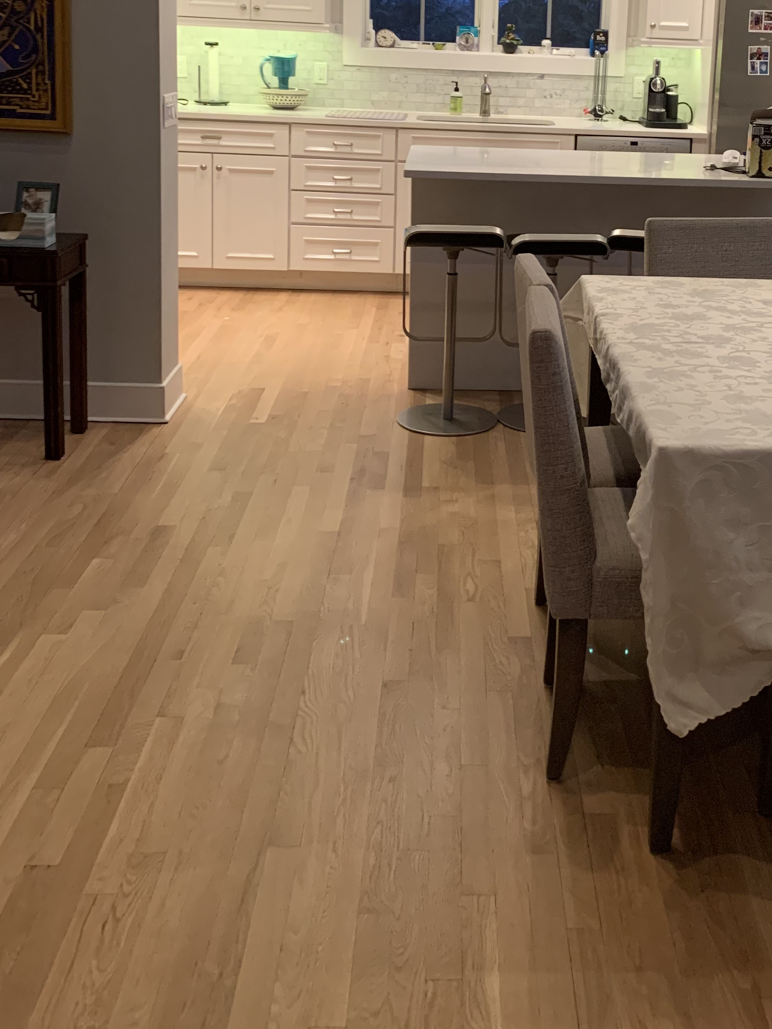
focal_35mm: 44
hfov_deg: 32.3
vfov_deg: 41.9
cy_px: 276
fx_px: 1308
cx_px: 571
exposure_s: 1/60
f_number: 1.8
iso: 320
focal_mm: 4.25
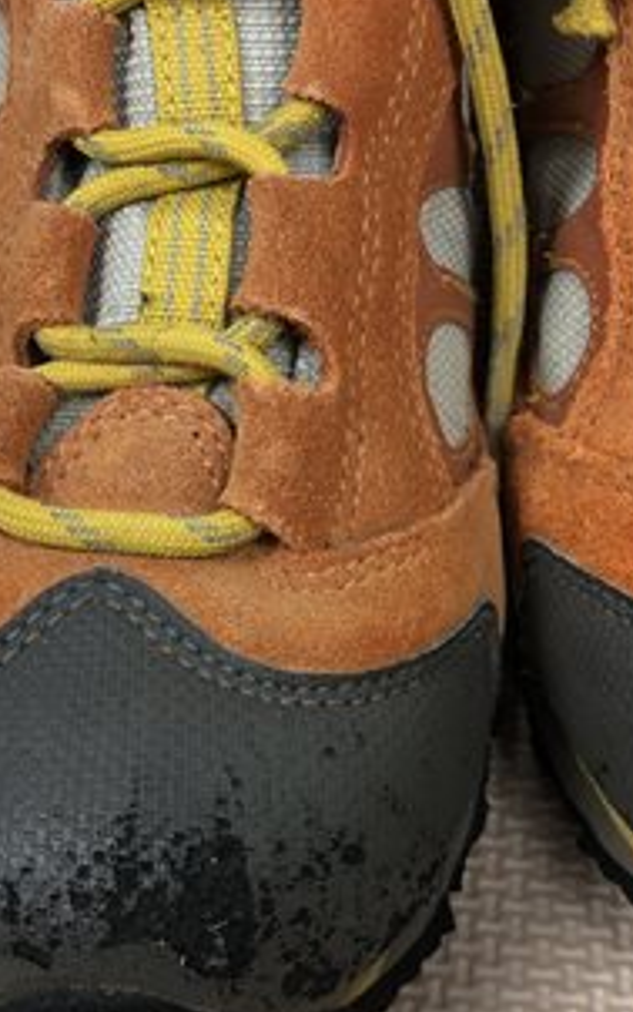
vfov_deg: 37.9
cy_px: 652
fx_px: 1462
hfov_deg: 24.2
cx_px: 462
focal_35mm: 53
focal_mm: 3.99
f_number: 1.8
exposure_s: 1/116
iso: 20
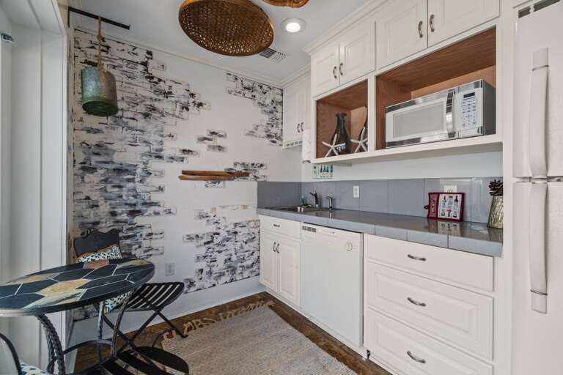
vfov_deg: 77.3
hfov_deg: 100.4
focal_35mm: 15
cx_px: 282
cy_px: 188
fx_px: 235
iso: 400
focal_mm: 10
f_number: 9
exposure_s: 1/4
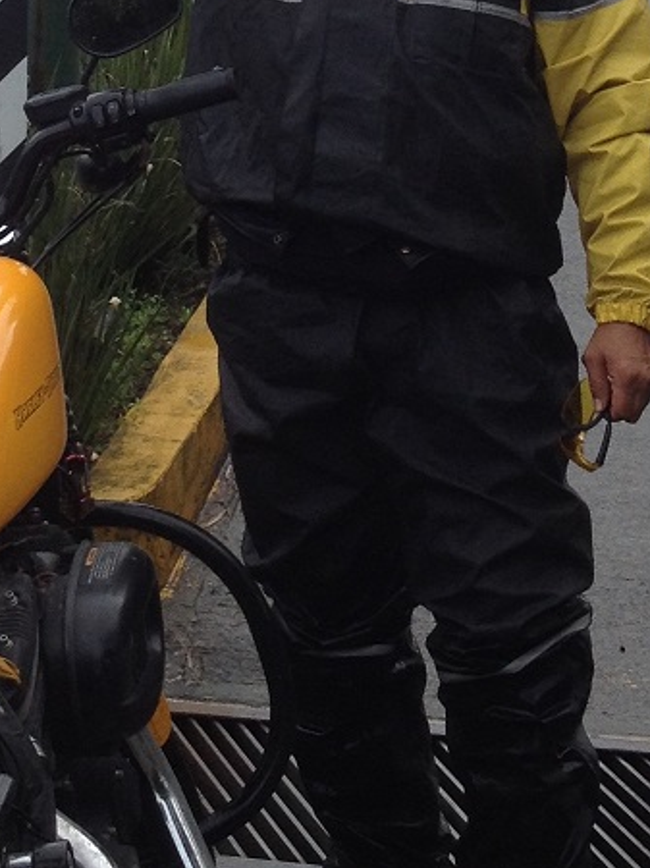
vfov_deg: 15.1
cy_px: -93
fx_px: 3183
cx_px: 87
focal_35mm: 127
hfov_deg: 11.6
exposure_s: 1/1042
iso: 50
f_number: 2.4
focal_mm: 4.28
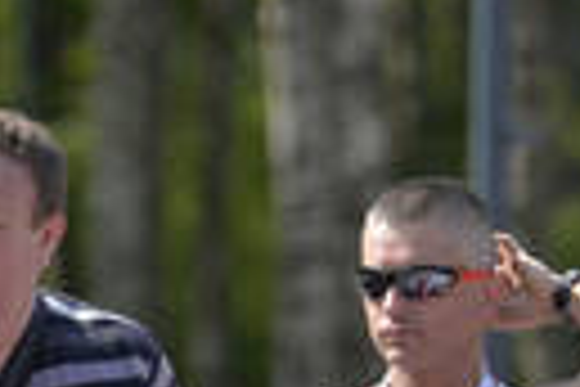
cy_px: 866
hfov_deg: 2.1
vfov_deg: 1.4
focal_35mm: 993
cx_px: 211
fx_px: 15997
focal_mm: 200
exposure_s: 1/3200
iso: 200
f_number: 4
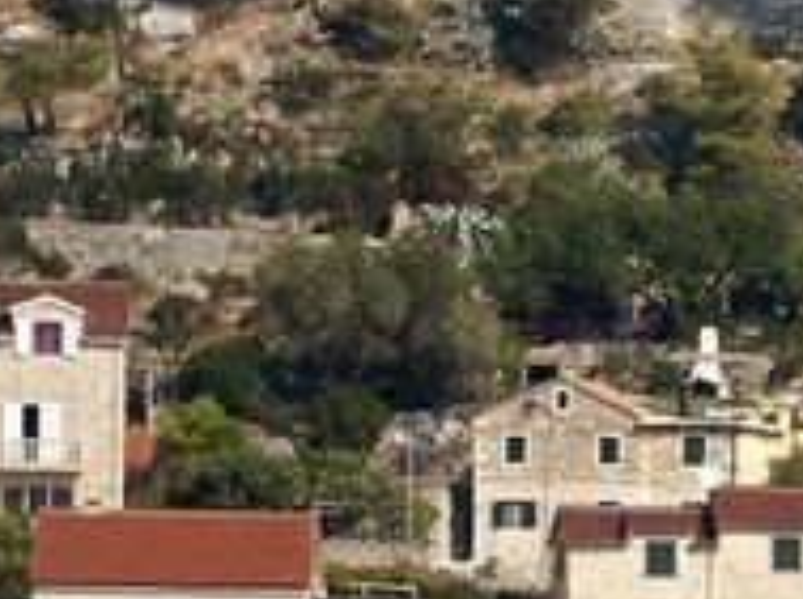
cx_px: 2876
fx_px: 37740
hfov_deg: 1.2
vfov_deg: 0.9
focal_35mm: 1630
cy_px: 729
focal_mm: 200
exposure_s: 1/500
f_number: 11
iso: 200
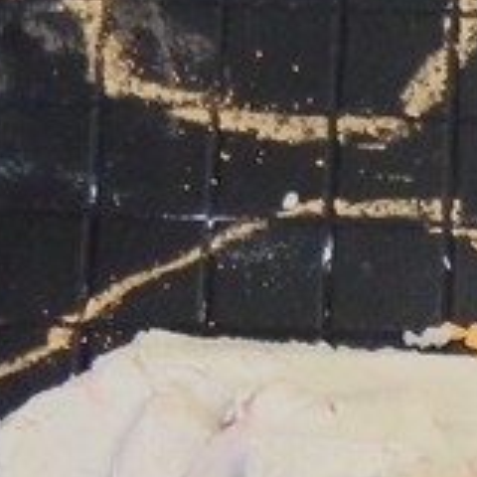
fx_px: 3165
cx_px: 477
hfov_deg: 8.6
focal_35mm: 203
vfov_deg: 8.6
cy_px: 516
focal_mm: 8.3
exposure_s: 1/50
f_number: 4.9
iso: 800
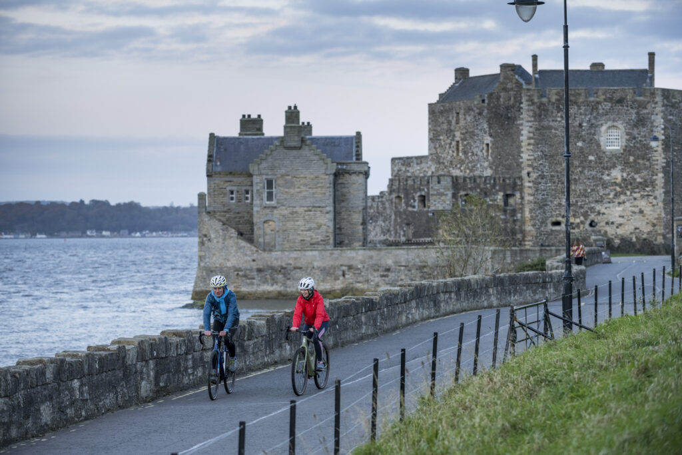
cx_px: 341
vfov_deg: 12.5
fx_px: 2084
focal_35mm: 110
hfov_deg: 18.6
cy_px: 228
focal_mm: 110
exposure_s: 1/200
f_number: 4.5
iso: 640
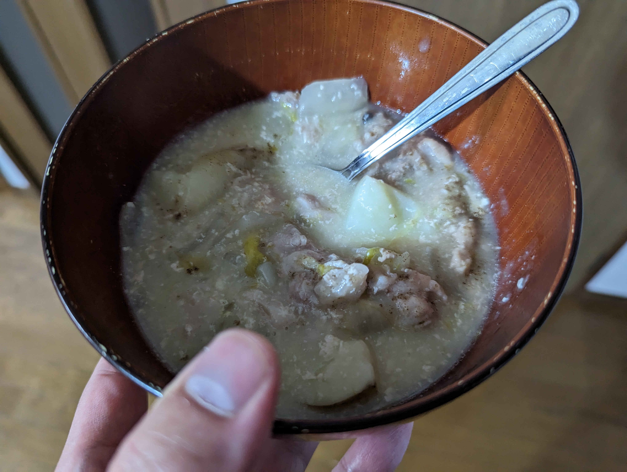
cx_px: 314
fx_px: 435
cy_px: 236
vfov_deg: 56.9
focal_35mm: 24
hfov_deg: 71.5
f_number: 1.85
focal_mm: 6.81
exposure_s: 1/54.5
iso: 665
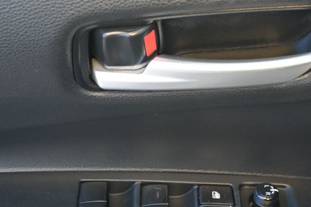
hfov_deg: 26.3
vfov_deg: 17.7
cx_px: 203
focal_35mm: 77
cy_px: 126
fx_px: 662
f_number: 5.3
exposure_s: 1/125
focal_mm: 37
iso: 1800
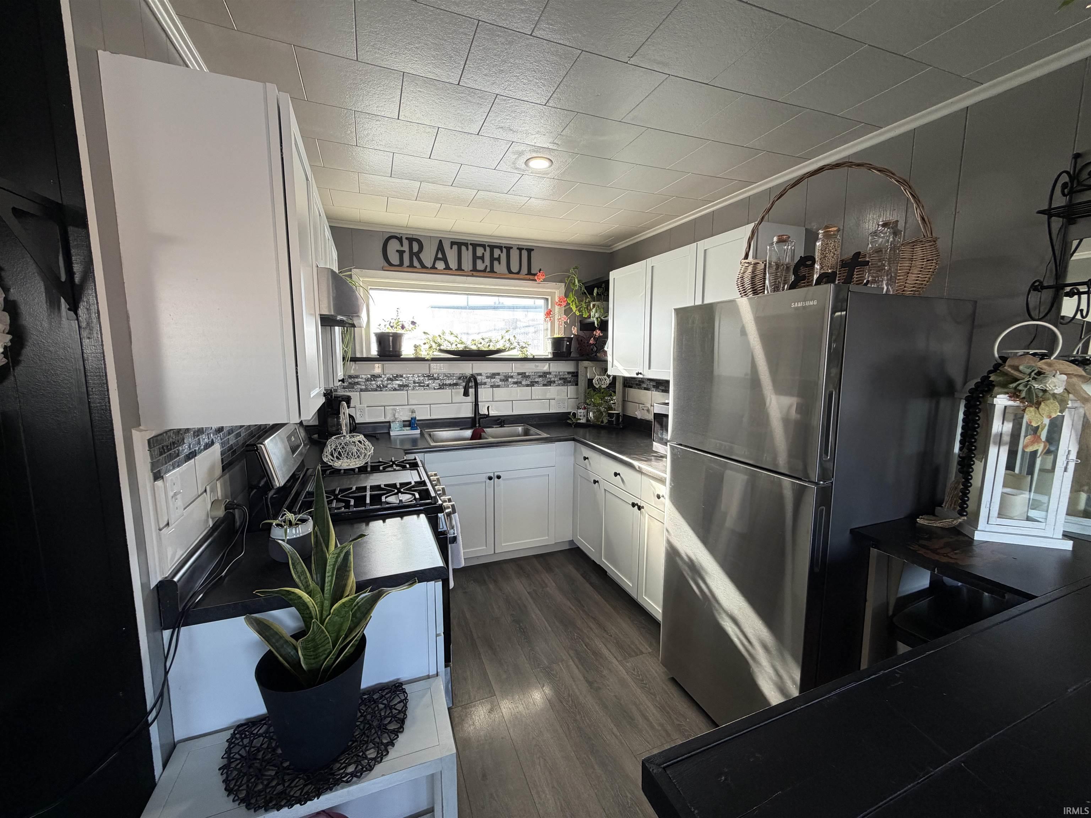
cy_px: 409
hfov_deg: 102.1
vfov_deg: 85.7
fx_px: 441
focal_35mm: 14
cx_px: 546
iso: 160
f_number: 2.2
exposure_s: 1/120
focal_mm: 2.22
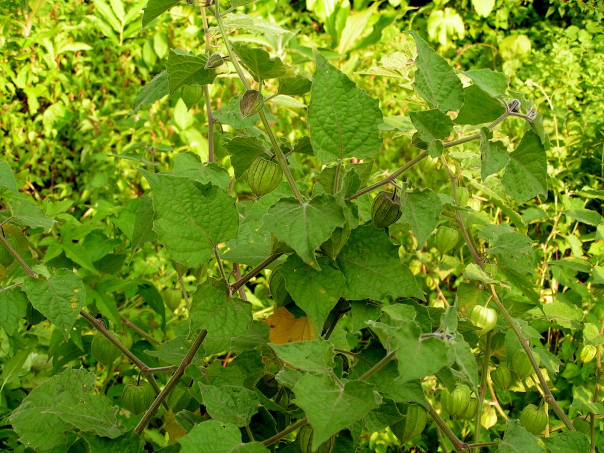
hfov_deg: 35.5
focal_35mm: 54
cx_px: 302
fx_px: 942
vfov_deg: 27.0
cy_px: 226
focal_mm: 9
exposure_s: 1/100
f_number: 3.5
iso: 50
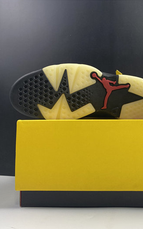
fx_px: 231
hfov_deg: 32.3
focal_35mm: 37
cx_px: 135
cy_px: 114
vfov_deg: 52.7
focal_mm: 4.25
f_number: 1.8
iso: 80
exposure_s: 1/100
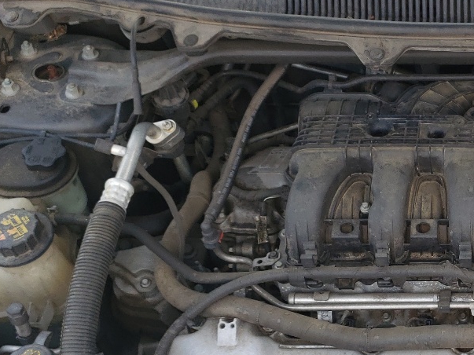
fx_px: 945
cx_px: 505
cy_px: 284
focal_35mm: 69
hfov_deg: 26.2
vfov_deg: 21.0
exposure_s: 1/500
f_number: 1.5
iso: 50
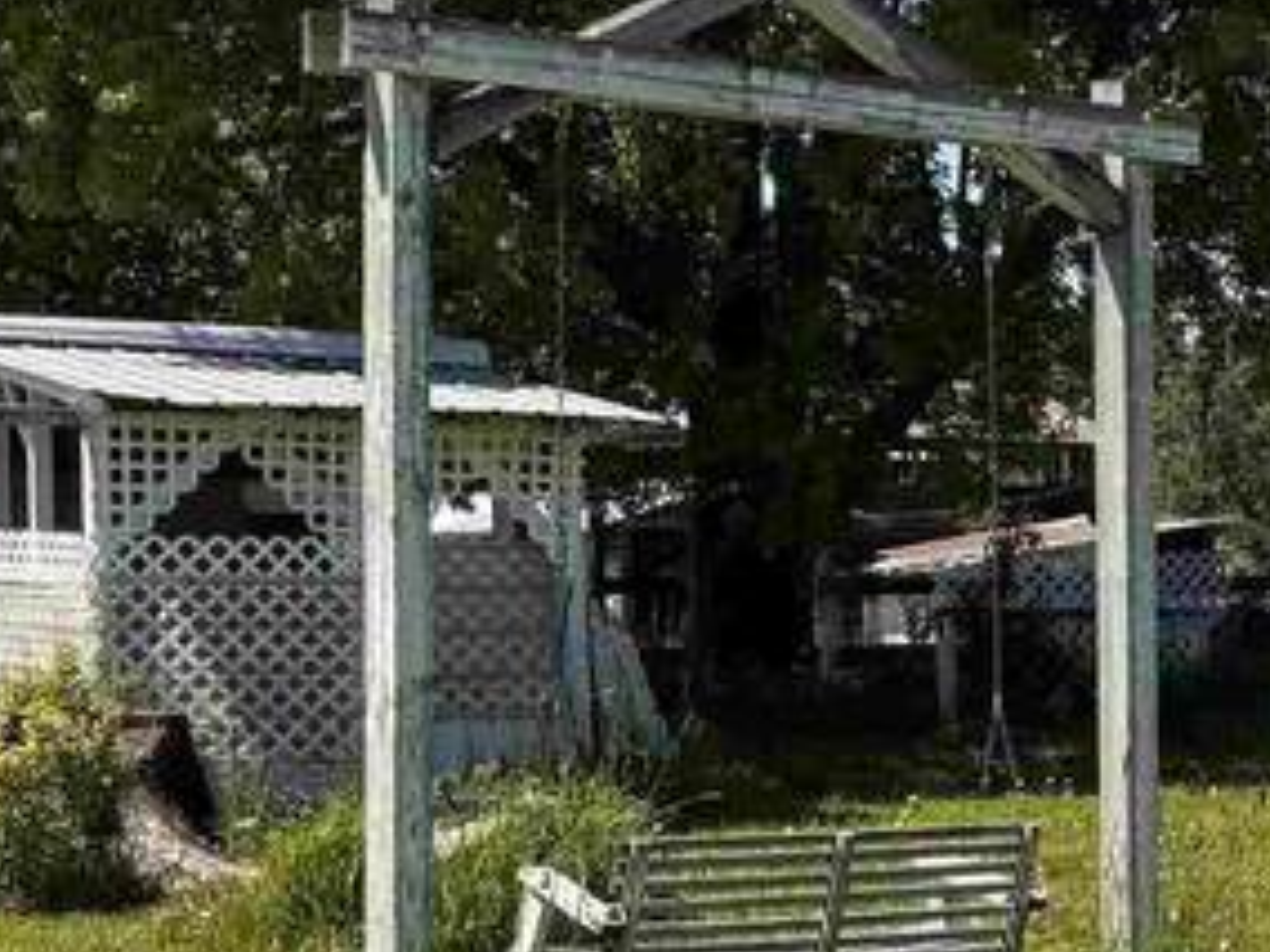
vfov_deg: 13.6
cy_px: 755
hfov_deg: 15.8
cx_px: 2222
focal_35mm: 108
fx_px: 3962
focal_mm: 6.76
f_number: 1.78
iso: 80
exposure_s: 1/2801
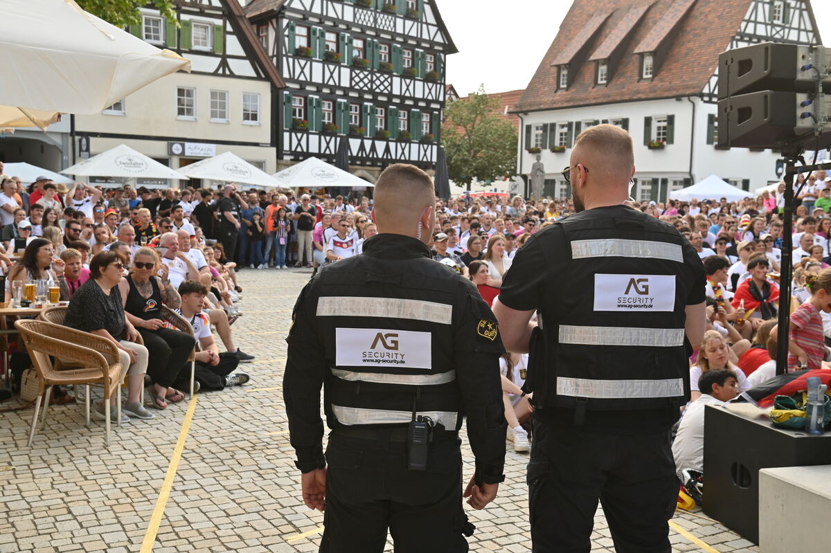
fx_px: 969
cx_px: 416
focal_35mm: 42
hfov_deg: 46.4
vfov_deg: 31.9
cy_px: 276
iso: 450
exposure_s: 1/160
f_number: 7.1
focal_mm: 42
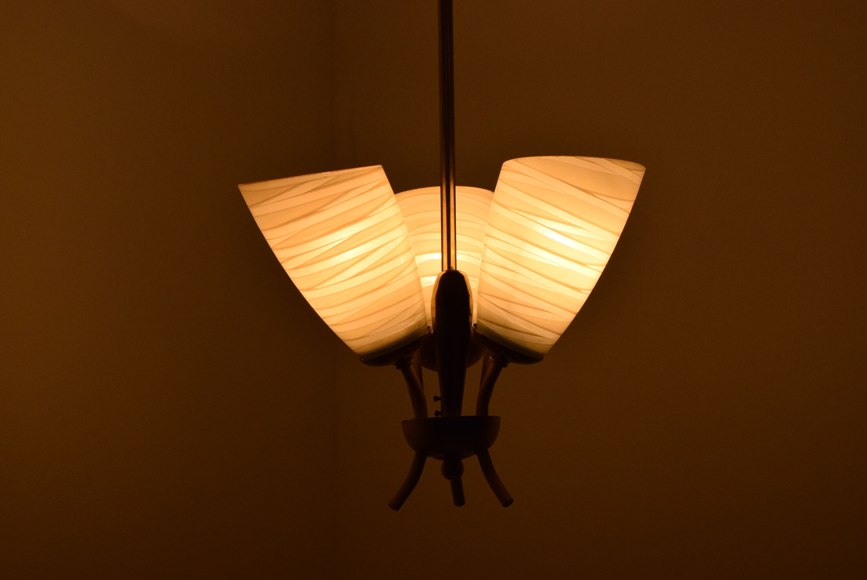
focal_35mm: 78
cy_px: 290
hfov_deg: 26.0
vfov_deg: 17.5
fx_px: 1880
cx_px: 434
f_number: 13
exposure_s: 1/640
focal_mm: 52
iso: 1600
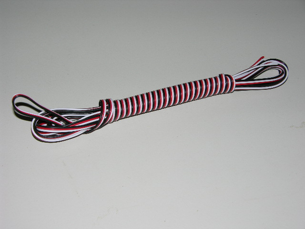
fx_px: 582
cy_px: 114
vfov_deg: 22.3
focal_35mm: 66
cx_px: 152
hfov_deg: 29.4
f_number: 4.1
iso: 50
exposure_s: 1/120
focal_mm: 16.8
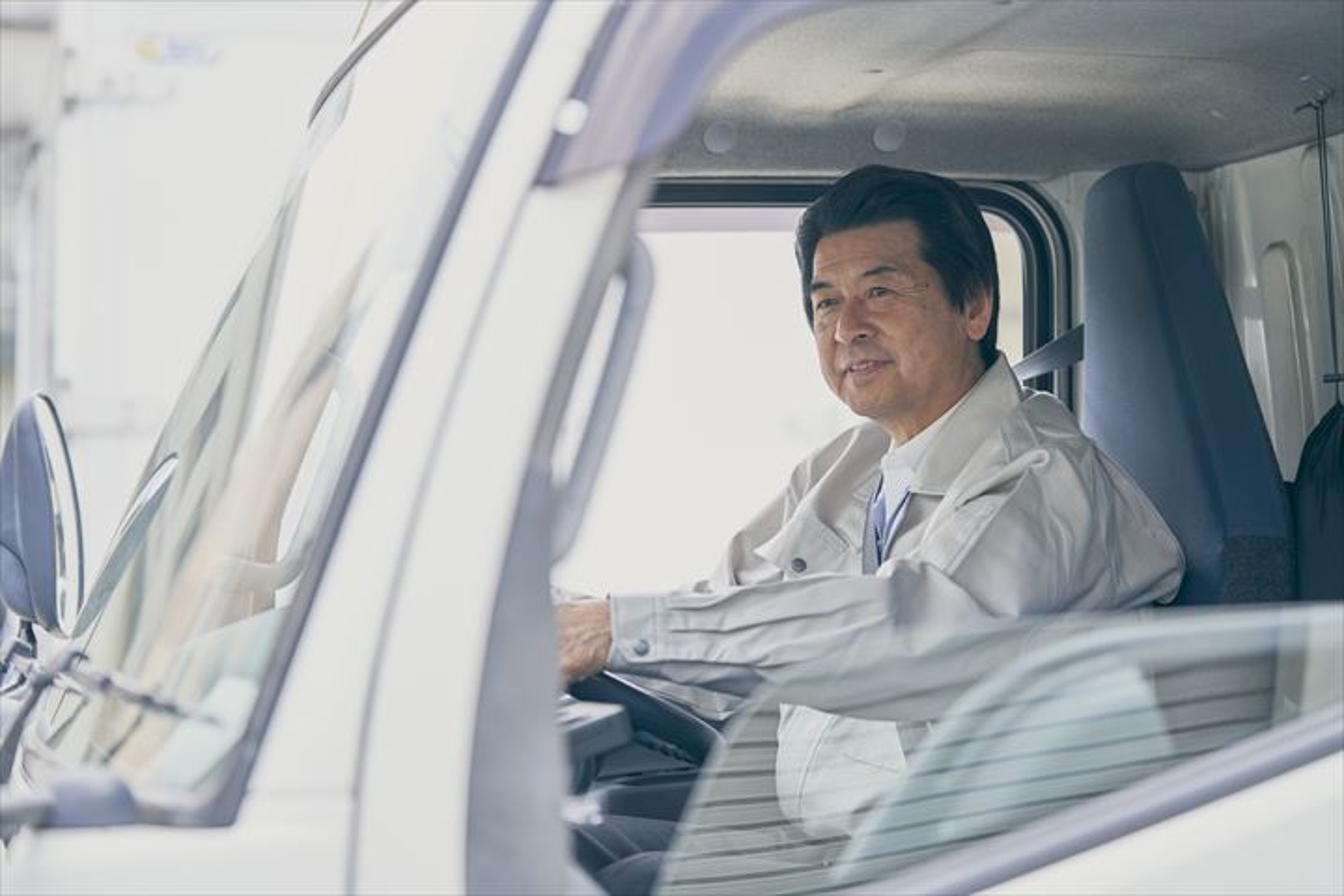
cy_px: 448
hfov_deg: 23.1
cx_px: 672
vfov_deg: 15.5
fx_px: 3285
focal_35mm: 88
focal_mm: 88
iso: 100
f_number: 2.8
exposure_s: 1/200
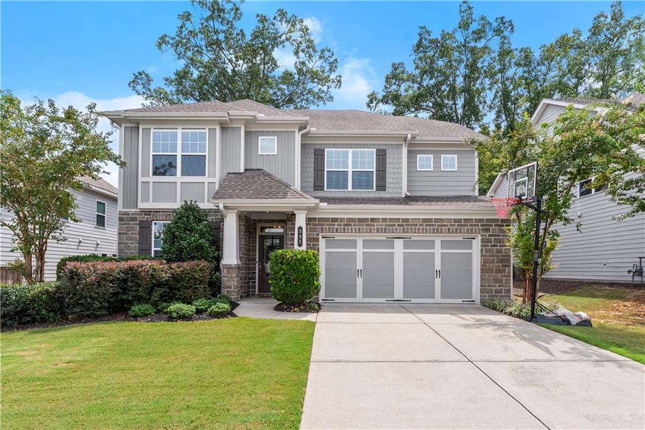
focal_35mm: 19
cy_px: 215
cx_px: 322
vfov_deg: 64.6
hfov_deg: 86.9
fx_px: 340
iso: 640
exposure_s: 1/800
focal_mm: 19
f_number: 10
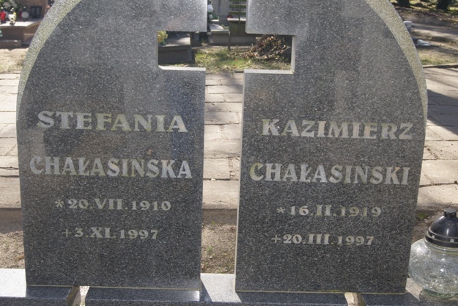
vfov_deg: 31.2
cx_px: 227
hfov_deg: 45.4
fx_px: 547
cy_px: 154
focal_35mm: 43
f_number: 9
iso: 200
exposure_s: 1/160
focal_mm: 28
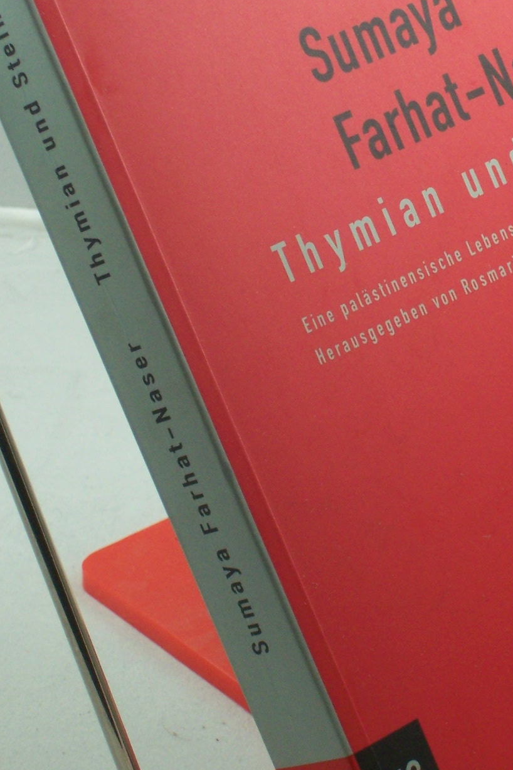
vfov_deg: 11.6
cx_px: 401
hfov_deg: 7.7
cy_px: 242
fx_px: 3783
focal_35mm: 177
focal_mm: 16.8
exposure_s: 1/80
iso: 160
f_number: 4.6
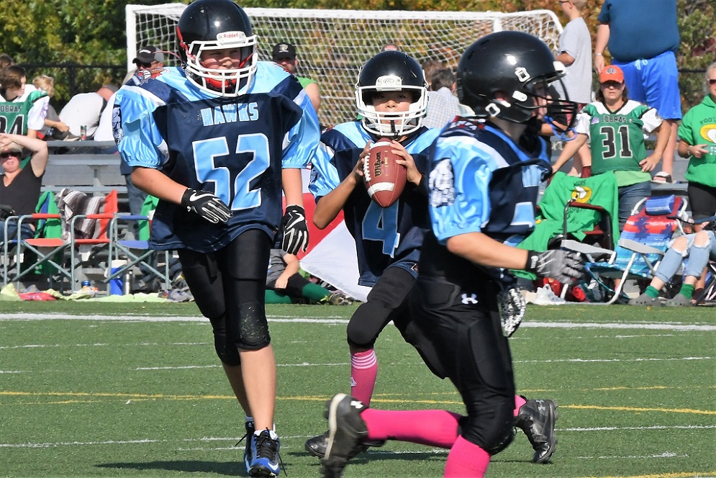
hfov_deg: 7.2
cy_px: 239
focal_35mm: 285
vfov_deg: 4.8
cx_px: 358
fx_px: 5670
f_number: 16
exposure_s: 1/1000
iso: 900
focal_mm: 190
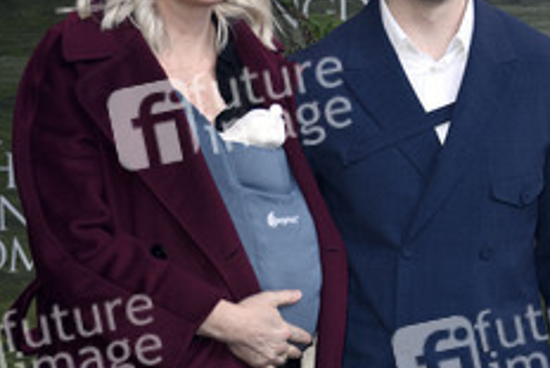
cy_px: 233
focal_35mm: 155
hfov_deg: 13.2
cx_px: 299
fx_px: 2369
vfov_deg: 8.9
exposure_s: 1/250
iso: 640
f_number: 5.6
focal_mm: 90
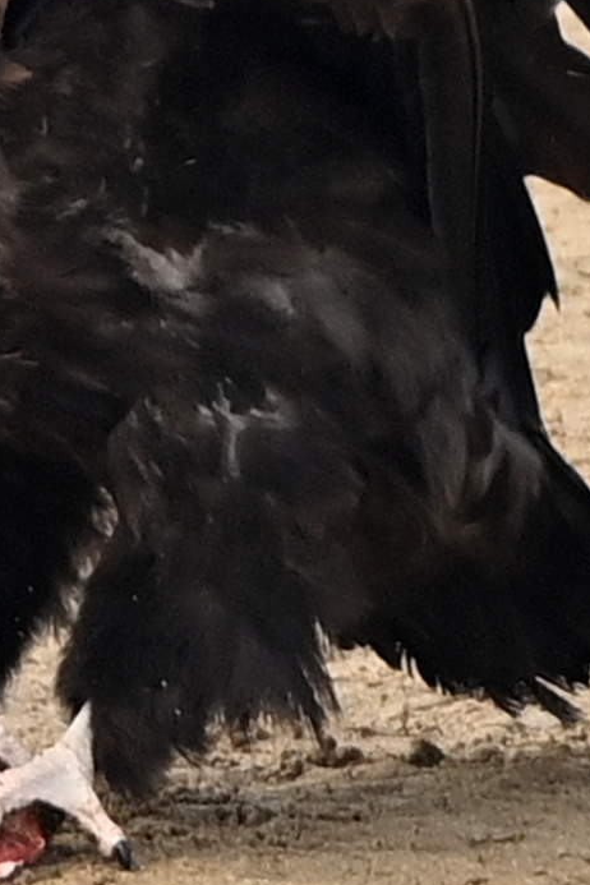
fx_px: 50687
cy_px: 444
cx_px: 174
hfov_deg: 0.7
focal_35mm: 2062
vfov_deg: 1.0
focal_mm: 680
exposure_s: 1/1000
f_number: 6.3
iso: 640
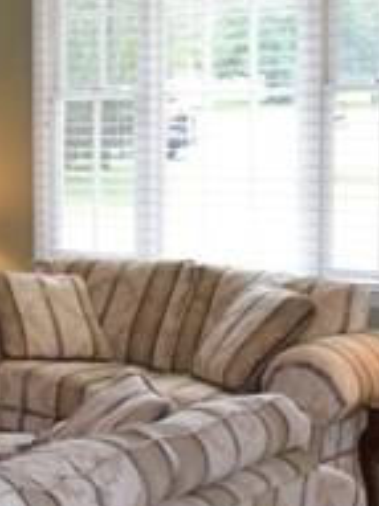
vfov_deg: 22.5
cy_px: 221
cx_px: -307
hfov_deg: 14.8
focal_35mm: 87
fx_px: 1271
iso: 800
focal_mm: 18
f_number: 5.6
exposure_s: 1/125
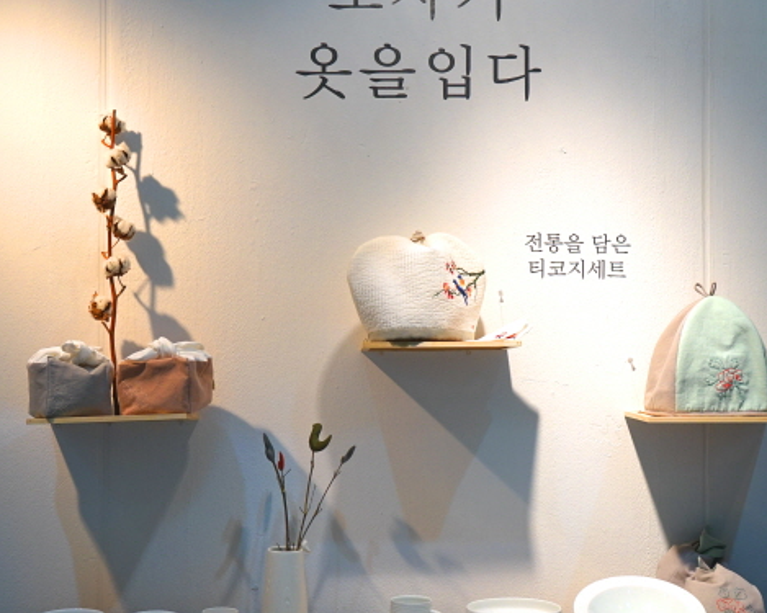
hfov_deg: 33.6
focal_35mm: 56
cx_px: 370
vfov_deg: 27.1
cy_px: 323
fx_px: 1271
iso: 500
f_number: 4
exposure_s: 1/160
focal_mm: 35
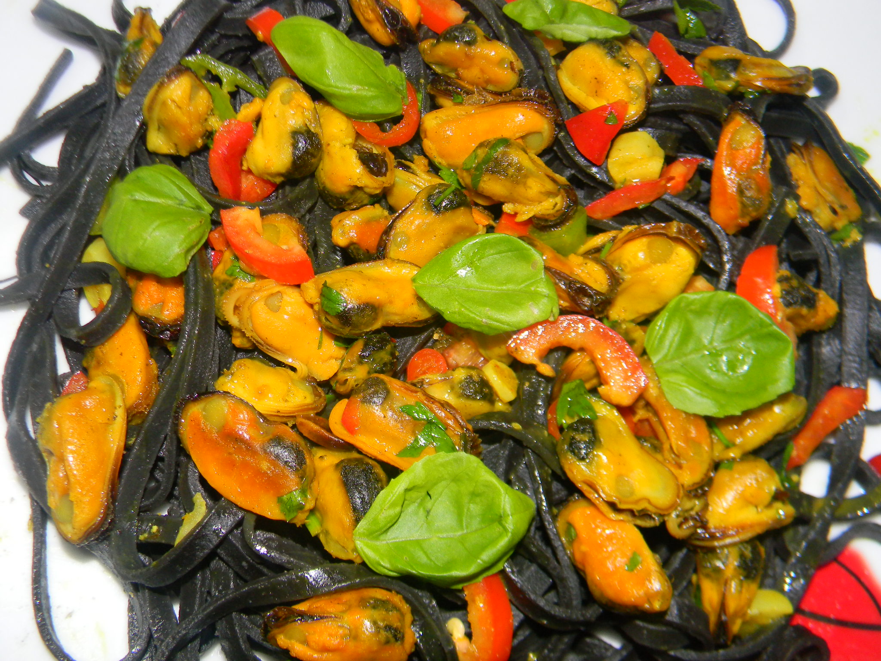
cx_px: 440
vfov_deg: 39.7
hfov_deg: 51.4
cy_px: 330
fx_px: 916
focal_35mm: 36
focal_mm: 6.4
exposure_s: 1/30
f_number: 3.7
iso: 200
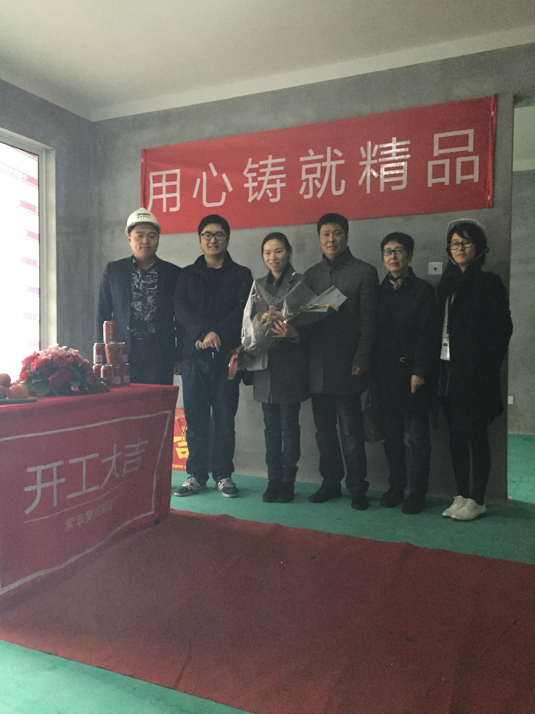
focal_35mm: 29
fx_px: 598
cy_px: 357
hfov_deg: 48.2
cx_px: 268
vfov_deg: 61.7
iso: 500
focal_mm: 4.15
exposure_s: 1/17
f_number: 2.2
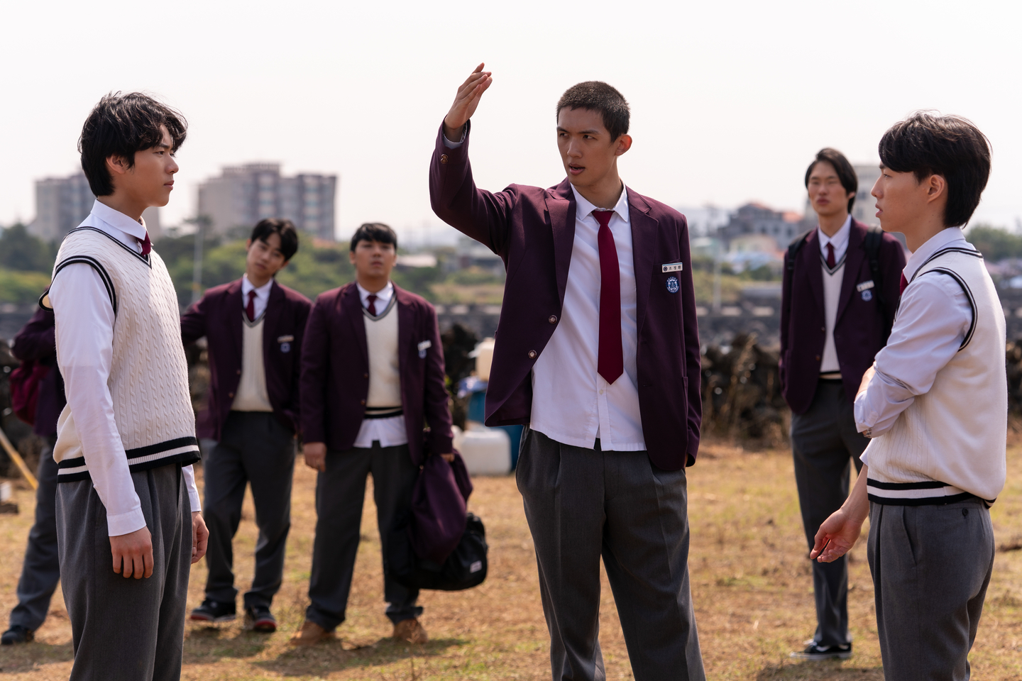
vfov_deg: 15.7
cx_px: 511
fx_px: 2470
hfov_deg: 23.4
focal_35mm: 87
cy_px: 340
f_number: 4
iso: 100
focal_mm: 87
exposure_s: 1/800
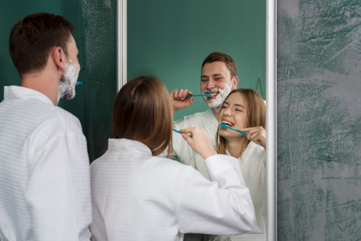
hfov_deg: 39.6
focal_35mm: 50
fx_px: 502
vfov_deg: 27.0
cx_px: 180
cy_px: 120
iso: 200
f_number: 4
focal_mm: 50
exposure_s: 1/160
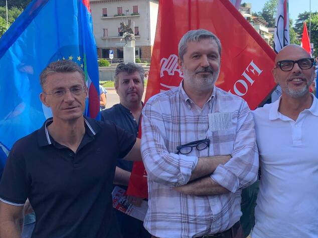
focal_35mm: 42
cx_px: 217
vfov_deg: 34.1
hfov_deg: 44.0
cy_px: 88
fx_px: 386
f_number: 1.8
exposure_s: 1/549
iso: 25
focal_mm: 4.25
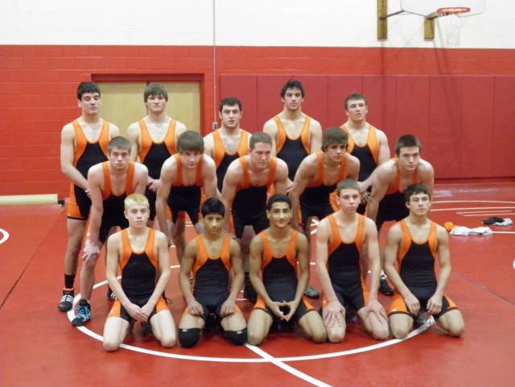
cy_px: 194
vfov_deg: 29.7
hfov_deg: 38.9
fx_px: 729
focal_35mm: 49
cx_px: 258
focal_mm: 8.9
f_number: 3.5
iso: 400
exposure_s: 1/15
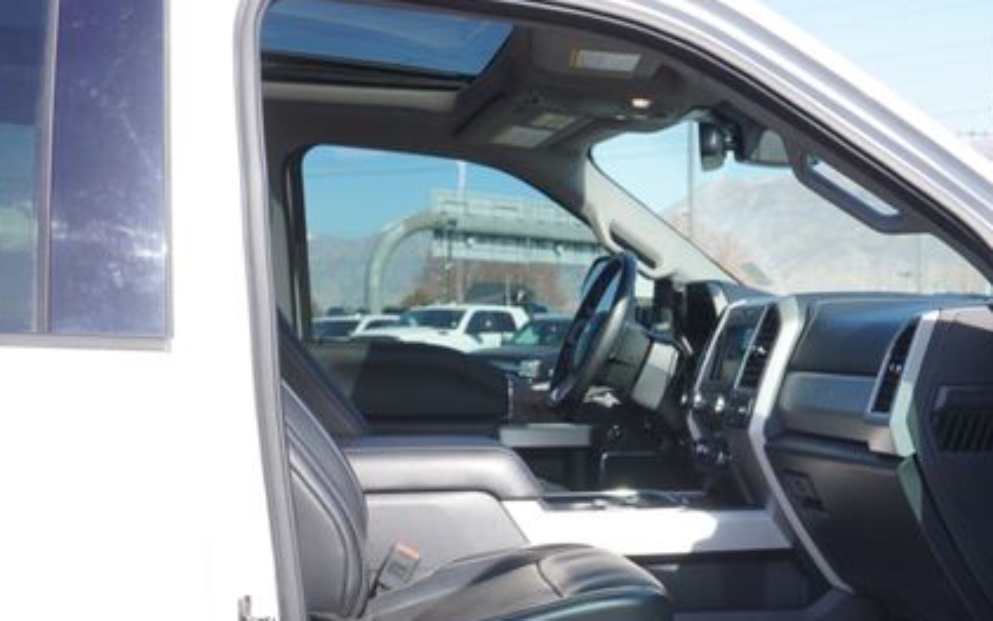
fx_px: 1320
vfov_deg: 26.0
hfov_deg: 40.3
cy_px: 496
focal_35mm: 49
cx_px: 720
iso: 100
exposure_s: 1/125
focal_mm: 21
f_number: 5.6
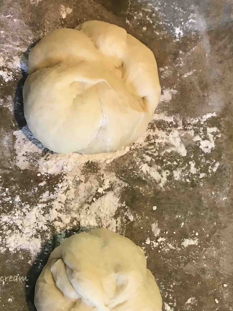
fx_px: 359
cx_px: 74
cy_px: 196
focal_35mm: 40
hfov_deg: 35.5
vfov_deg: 46.4
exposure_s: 1/17
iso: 80
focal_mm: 3.99
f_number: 1.8
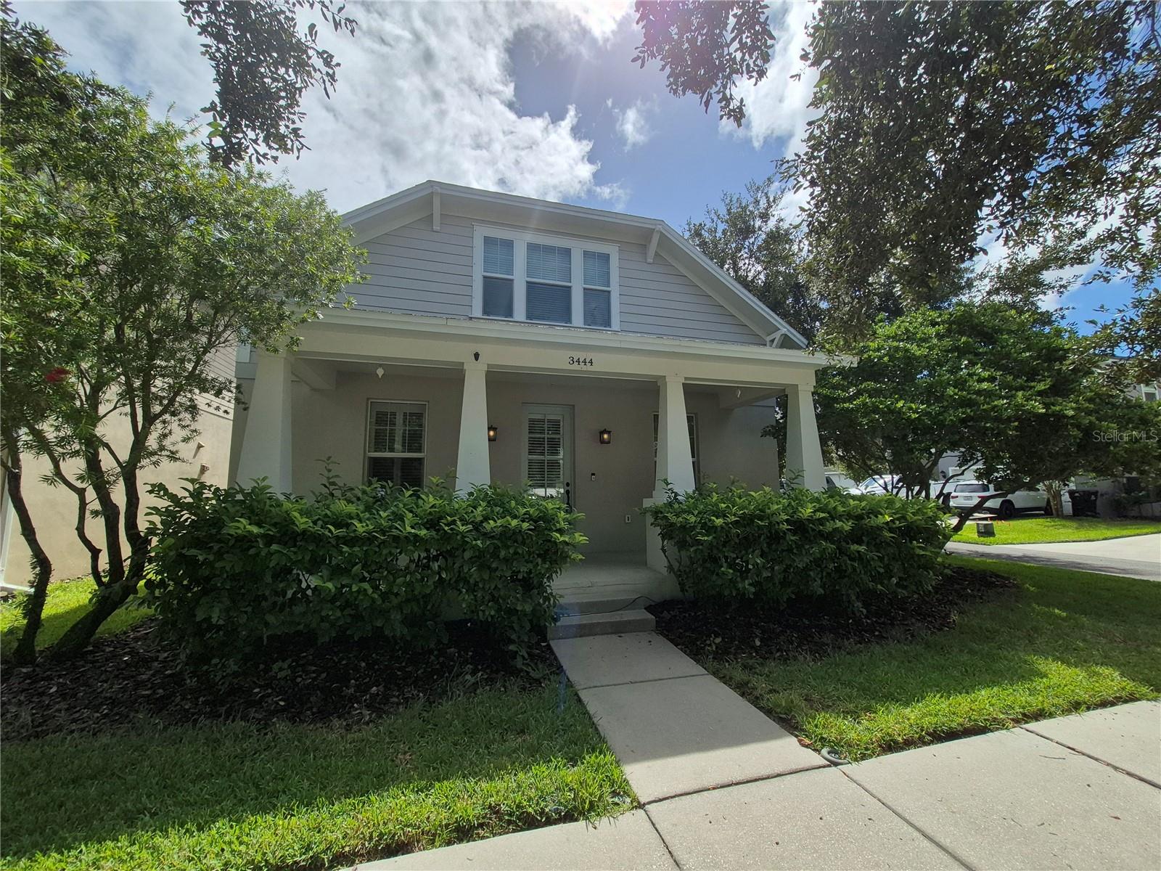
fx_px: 436
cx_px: 580
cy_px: 436
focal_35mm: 13
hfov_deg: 106.2
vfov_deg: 89.9
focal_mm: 1.74
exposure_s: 1/3368
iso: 50
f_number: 2.2
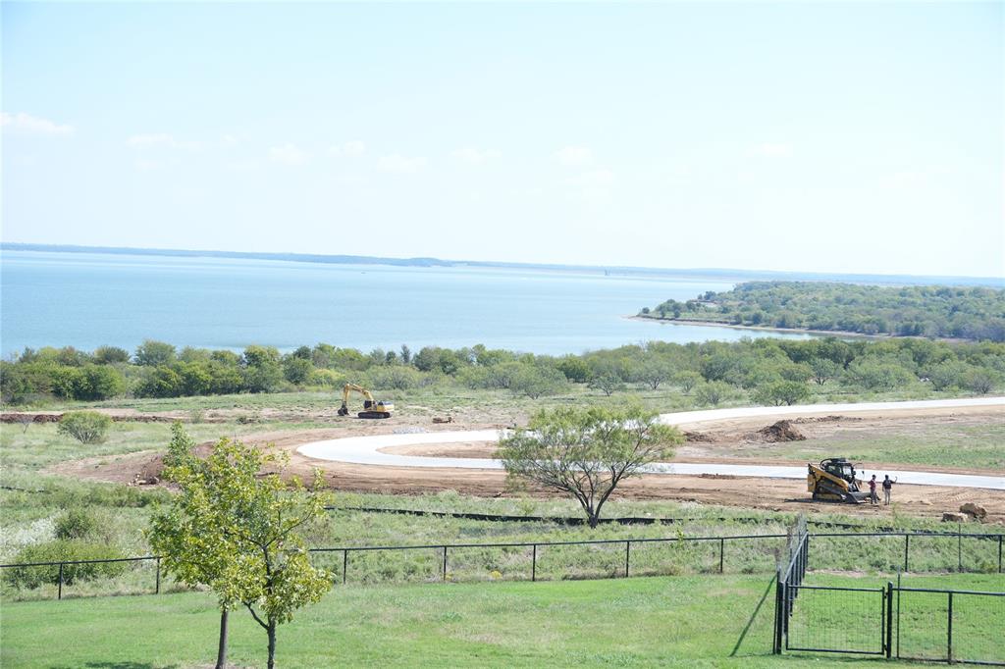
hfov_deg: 37.5
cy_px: 334
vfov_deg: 25.5
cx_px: 502
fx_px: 1479
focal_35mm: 53
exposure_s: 1/1250
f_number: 3.5
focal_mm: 53
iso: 200
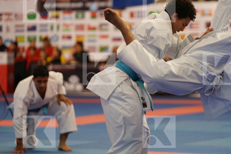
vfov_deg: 7.3
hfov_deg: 10.9
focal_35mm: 189
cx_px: 159
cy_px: 69
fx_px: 1213
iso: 1250
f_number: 2.8
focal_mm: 137
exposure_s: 1/500
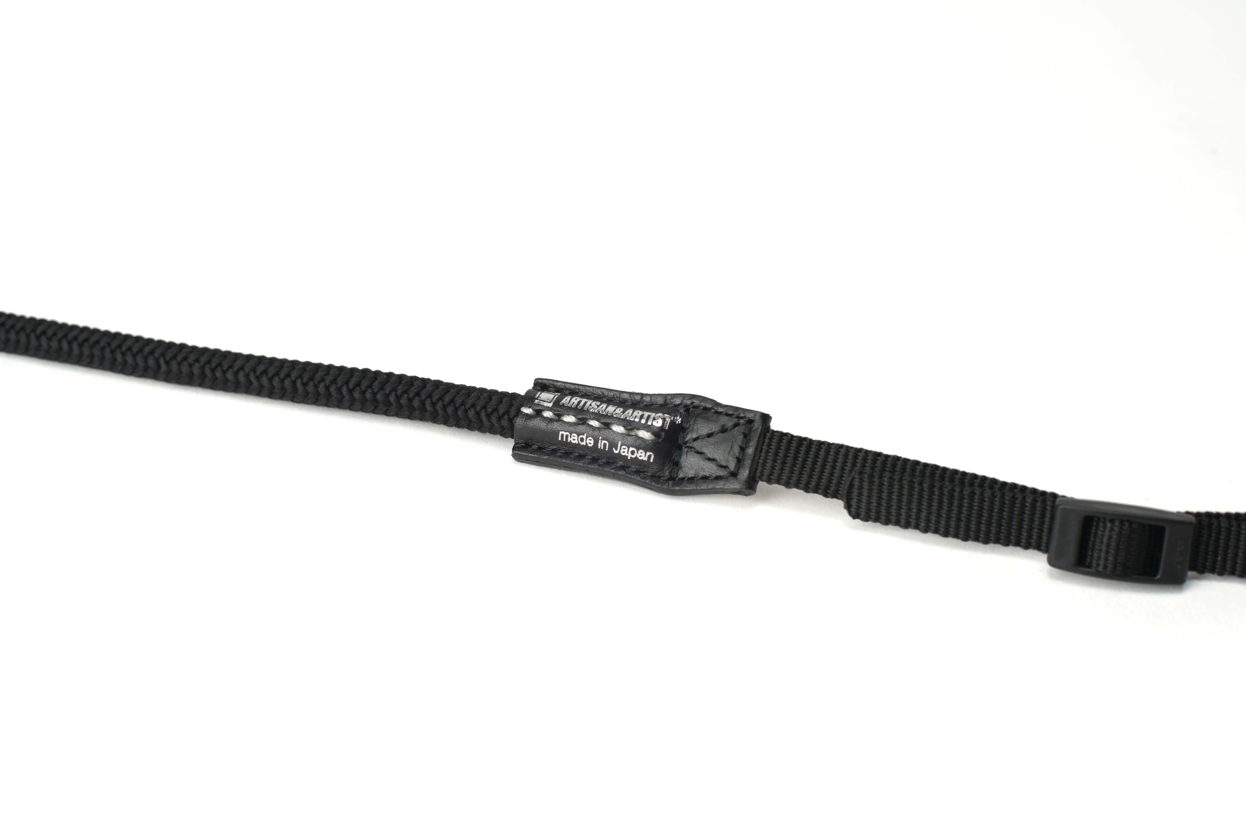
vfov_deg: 27.0
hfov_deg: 39.6
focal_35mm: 50
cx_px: 623
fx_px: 1730
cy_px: 416
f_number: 9
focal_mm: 50
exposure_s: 1/60
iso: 100
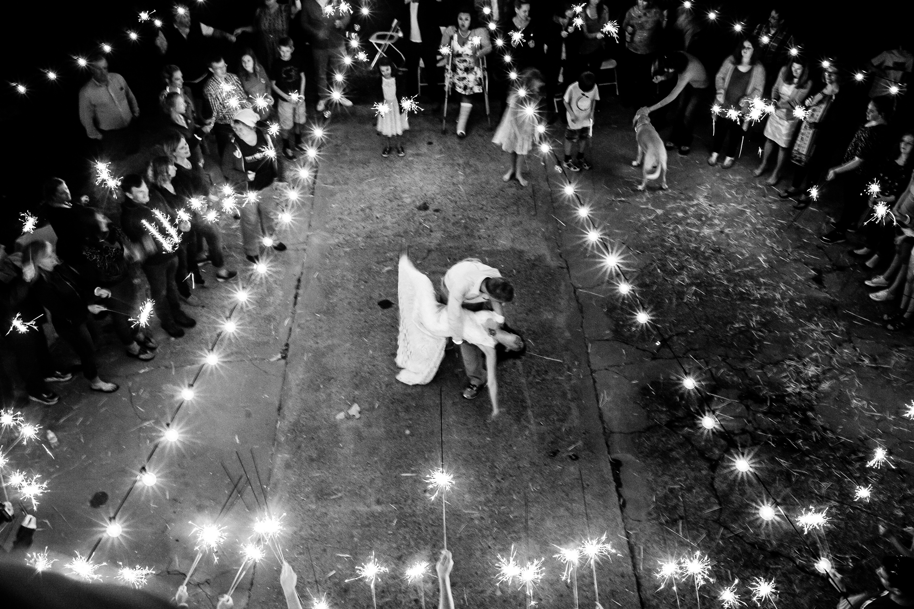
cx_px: 457
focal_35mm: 35
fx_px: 888
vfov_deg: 37.8
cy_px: 304
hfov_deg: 54.5
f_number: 10
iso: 2500
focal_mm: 35
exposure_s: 1/6
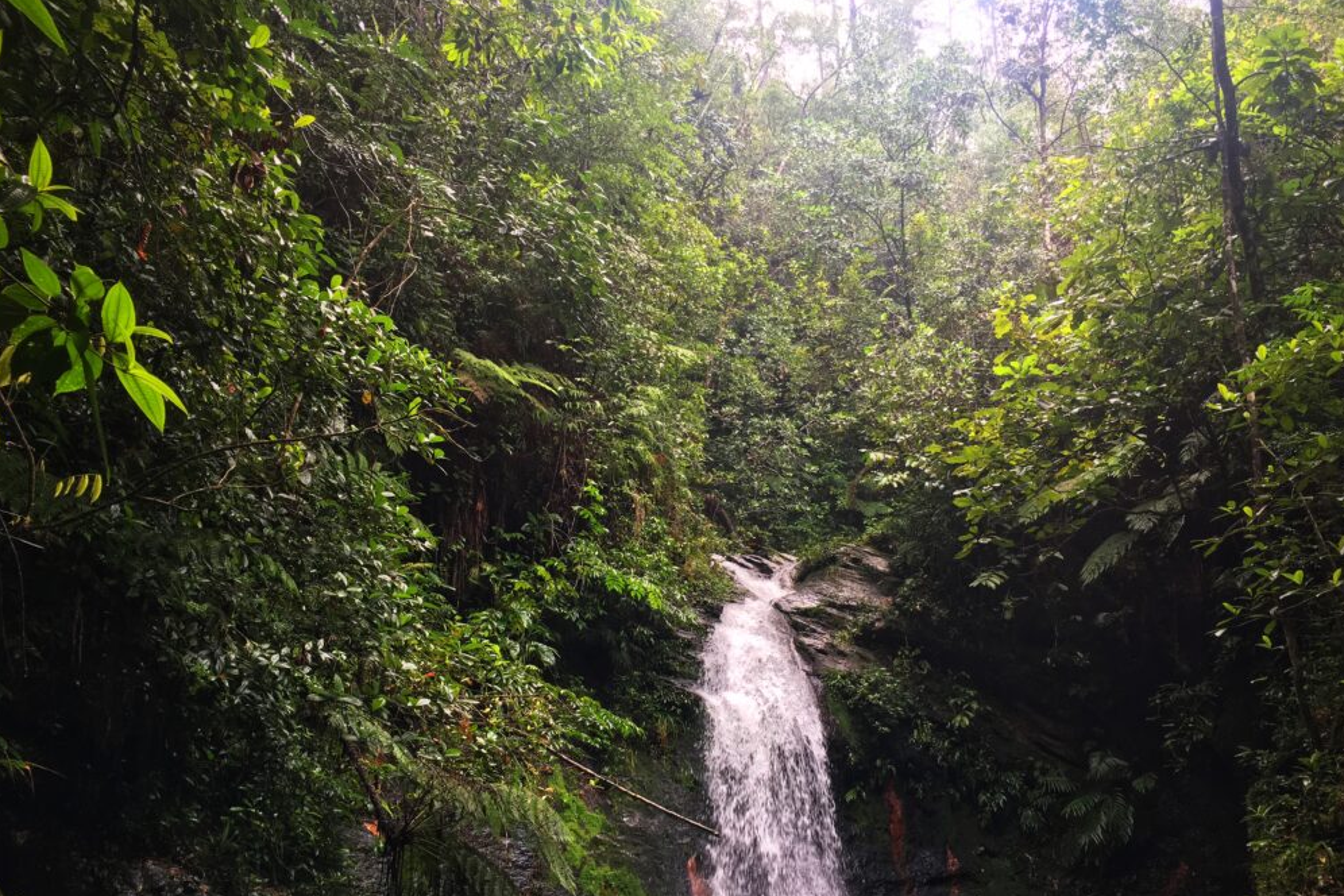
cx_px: 683
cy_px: 511
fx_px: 1157
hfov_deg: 60.3
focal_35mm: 31
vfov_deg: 42.2
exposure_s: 1/120
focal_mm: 4.15
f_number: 2.2
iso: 32
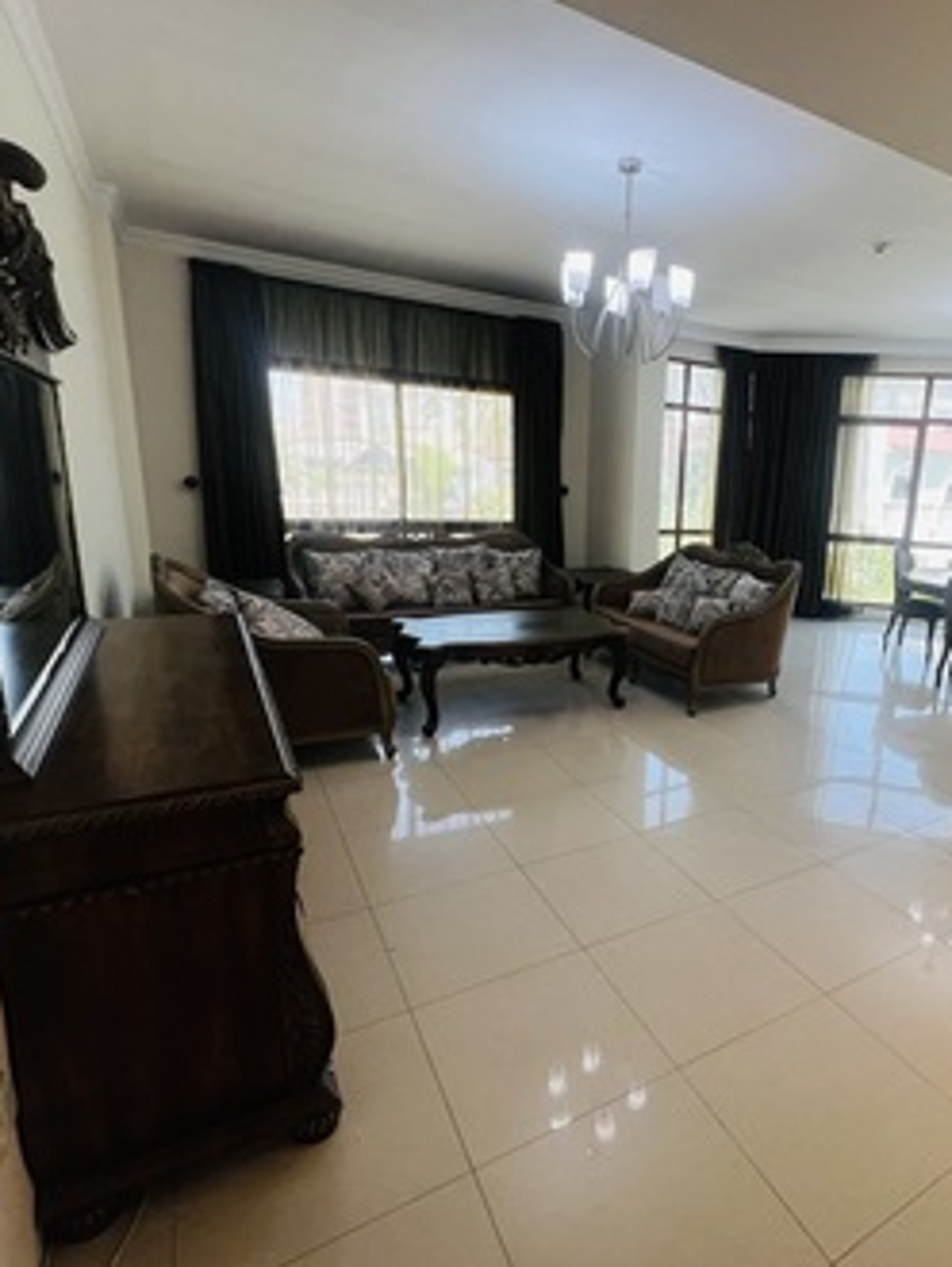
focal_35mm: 18
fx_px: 659
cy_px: 639
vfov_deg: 87.7
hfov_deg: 69.0
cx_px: 658
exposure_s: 1/100
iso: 80
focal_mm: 1.57
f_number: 1.8
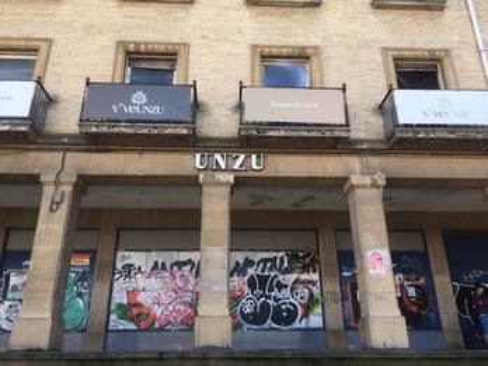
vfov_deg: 48.2
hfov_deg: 61.7
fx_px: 409
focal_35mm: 29
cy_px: 183
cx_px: 244
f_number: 2.2
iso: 25
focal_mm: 4.15
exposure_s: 1/190
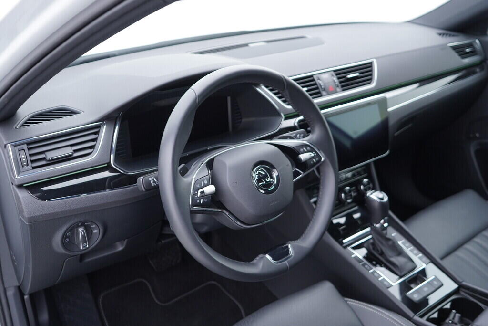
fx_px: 488
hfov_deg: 53.1
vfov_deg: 36.9
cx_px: 244
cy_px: 163
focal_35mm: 36
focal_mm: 24
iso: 250
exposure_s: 1/40
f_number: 2.8
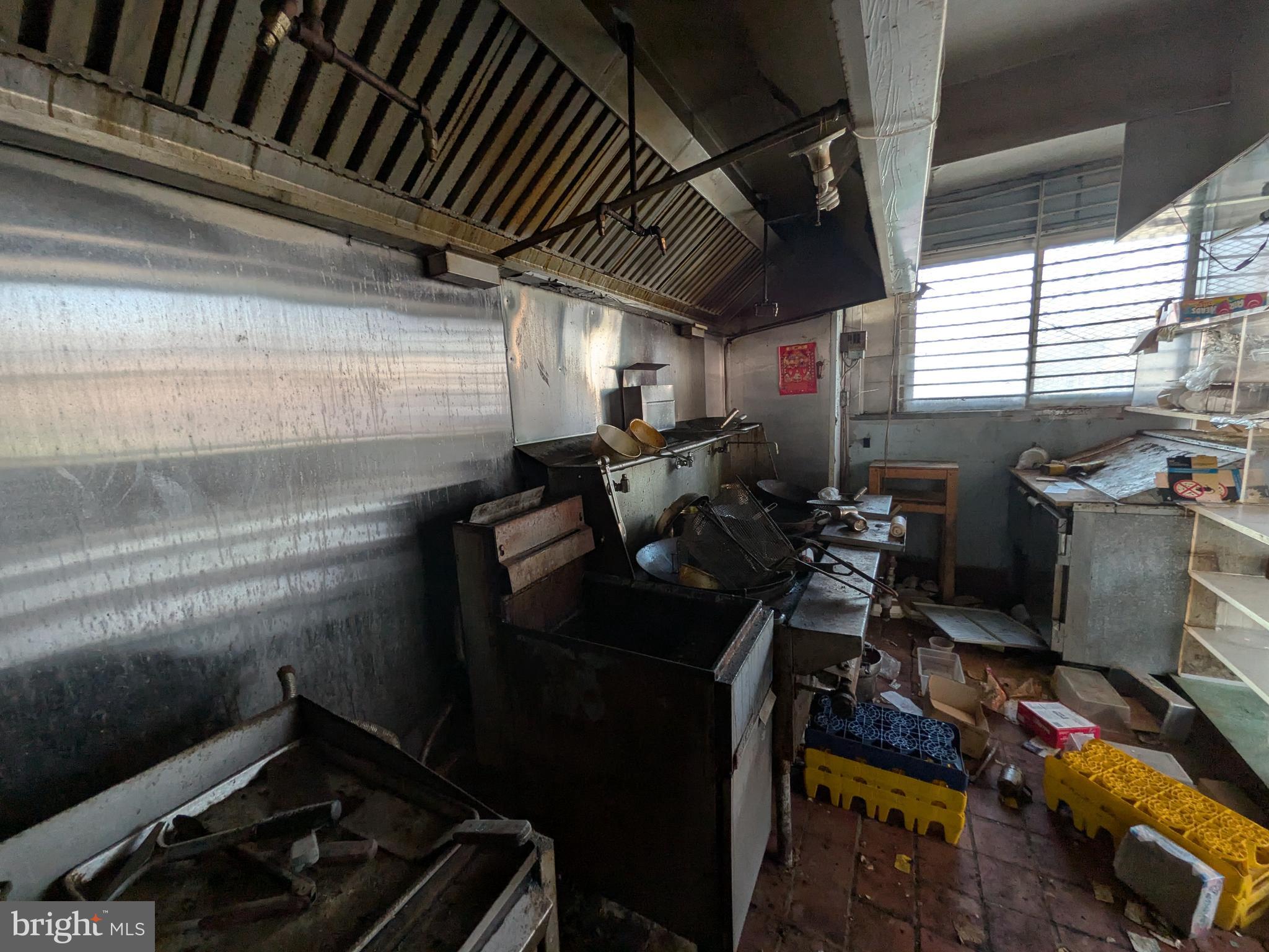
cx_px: 634
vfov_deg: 85.7
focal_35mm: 14
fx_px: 513
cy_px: 476
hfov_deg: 102.1
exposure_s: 1/104
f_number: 2.2
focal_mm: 1.85
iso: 103
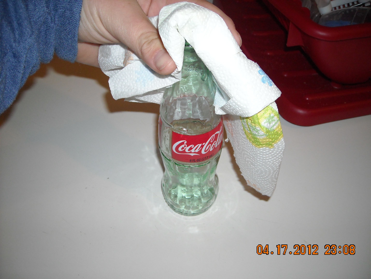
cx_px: 186
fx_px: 375
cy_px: 140
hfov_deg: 52.6
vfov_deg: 40.7
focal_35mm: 35
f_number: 2.8
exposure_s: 1/60
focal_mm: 5.7
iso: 200
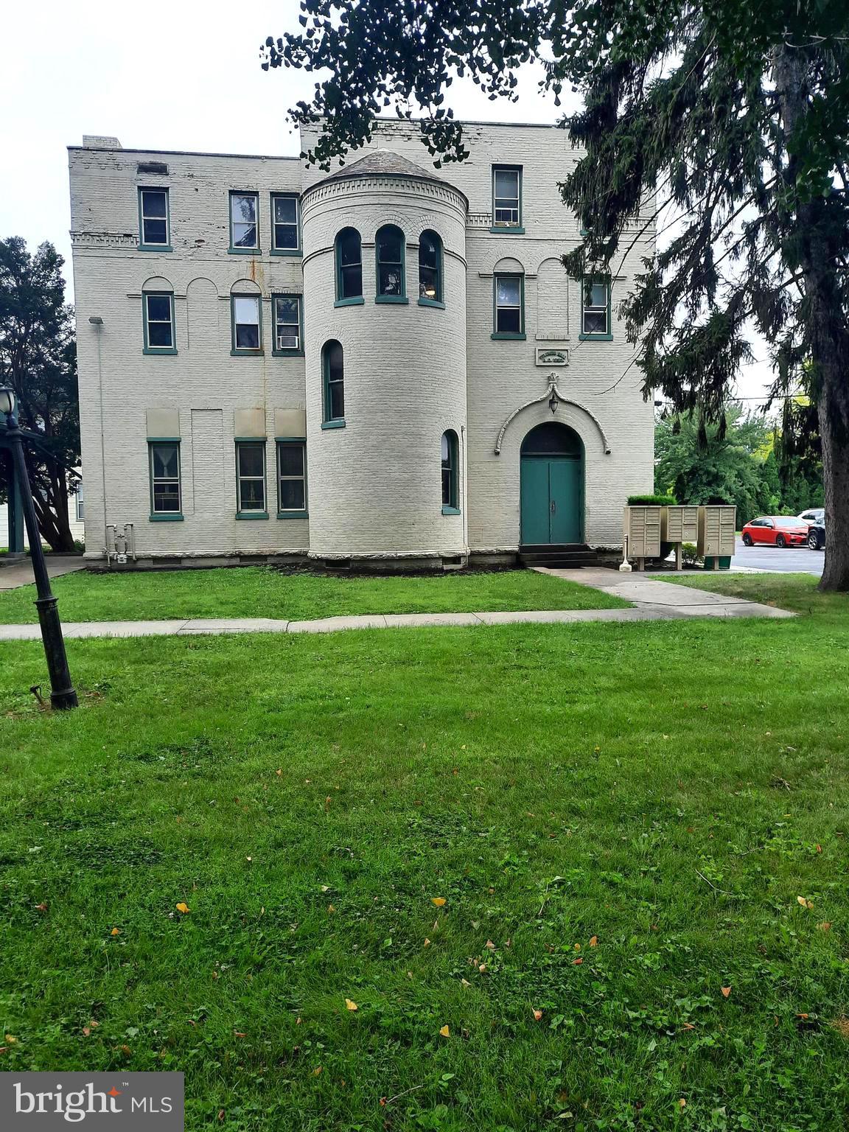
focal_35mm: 25
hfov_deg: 54.9
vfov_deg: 69.4
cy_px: 566
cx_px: 424
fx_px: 818
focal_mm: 4.6
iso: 32
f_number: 2
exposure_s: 1/188
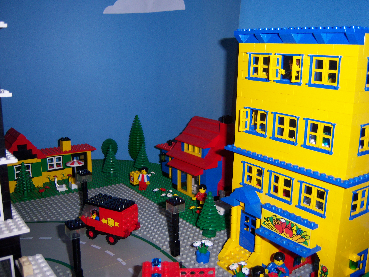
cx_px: 184
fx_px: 384
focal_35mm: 36
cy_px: 138
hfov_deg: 51.4
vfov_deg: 39.7
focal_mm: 7.5
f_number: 2.8
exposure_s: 1/60
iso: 80
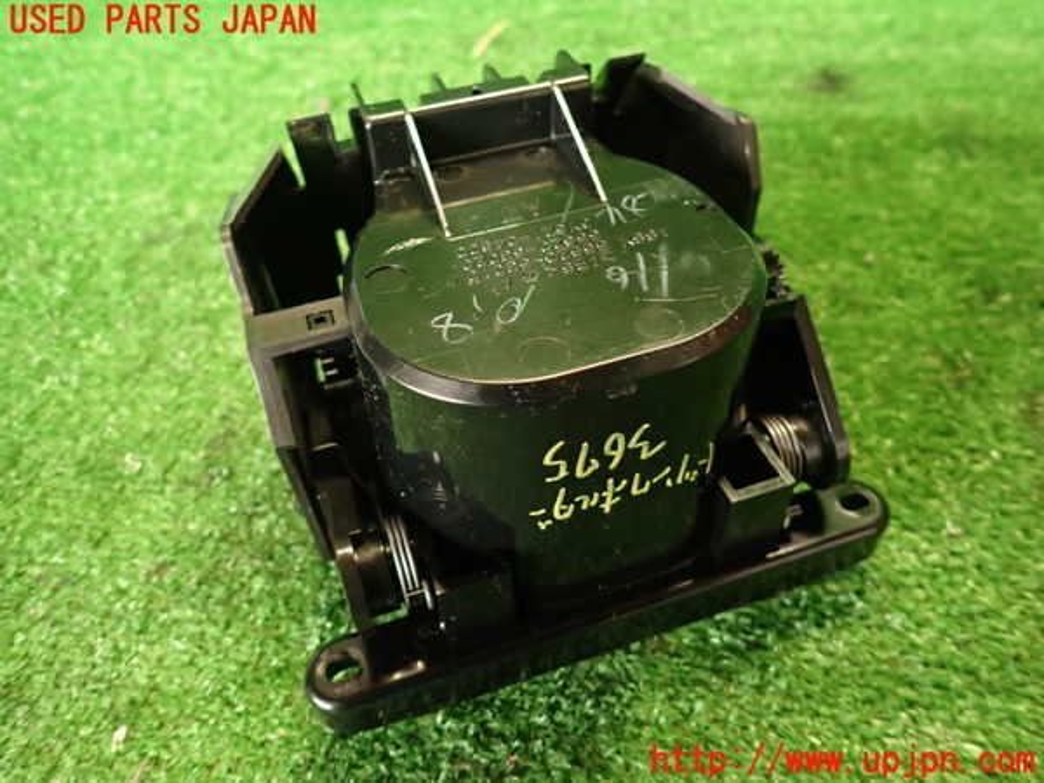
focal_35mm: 25
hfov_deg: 69.4
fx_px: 754
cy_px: 392
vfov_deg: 54.9
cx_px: 522
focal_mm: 4.5
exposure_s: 1/30
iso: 400
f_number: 2
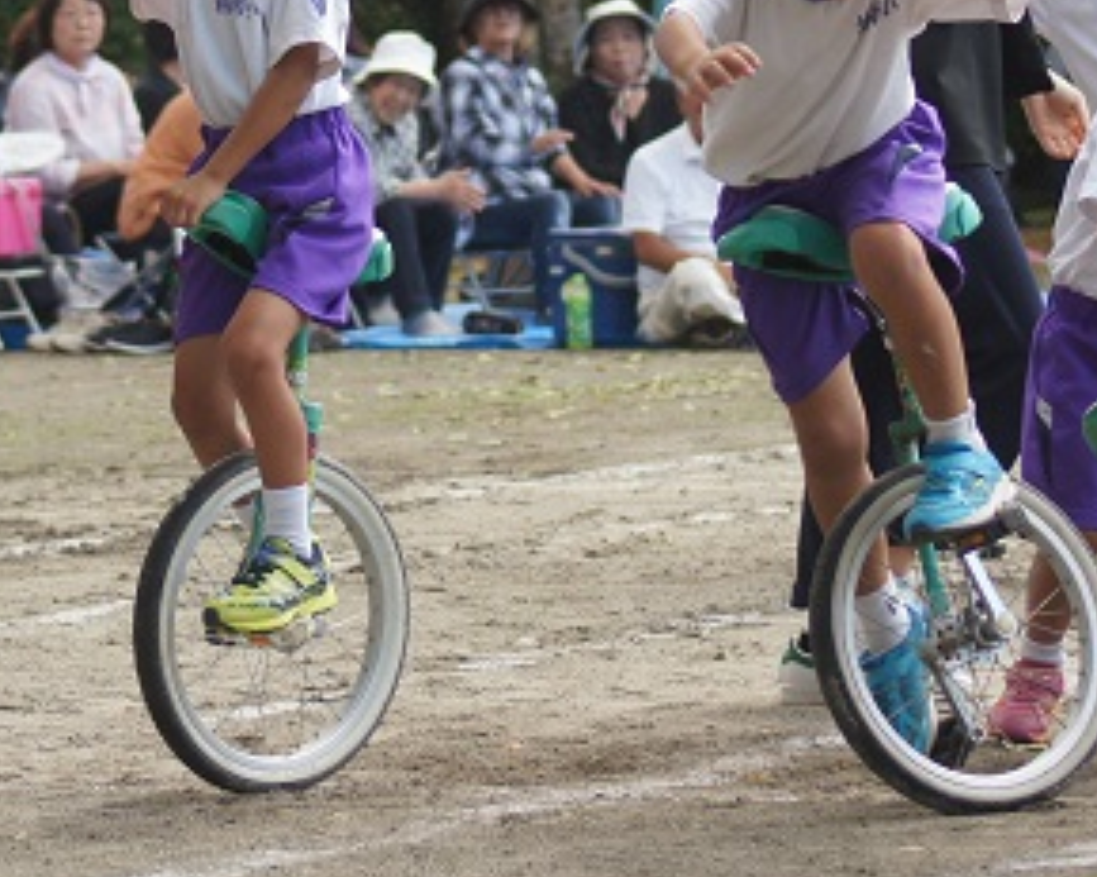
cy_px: 27
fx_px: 9580
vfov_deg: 5.2
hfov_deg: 6.6
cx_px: 418
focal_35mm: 295
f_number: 4.5
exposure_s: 1/500
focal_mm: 85
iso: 400
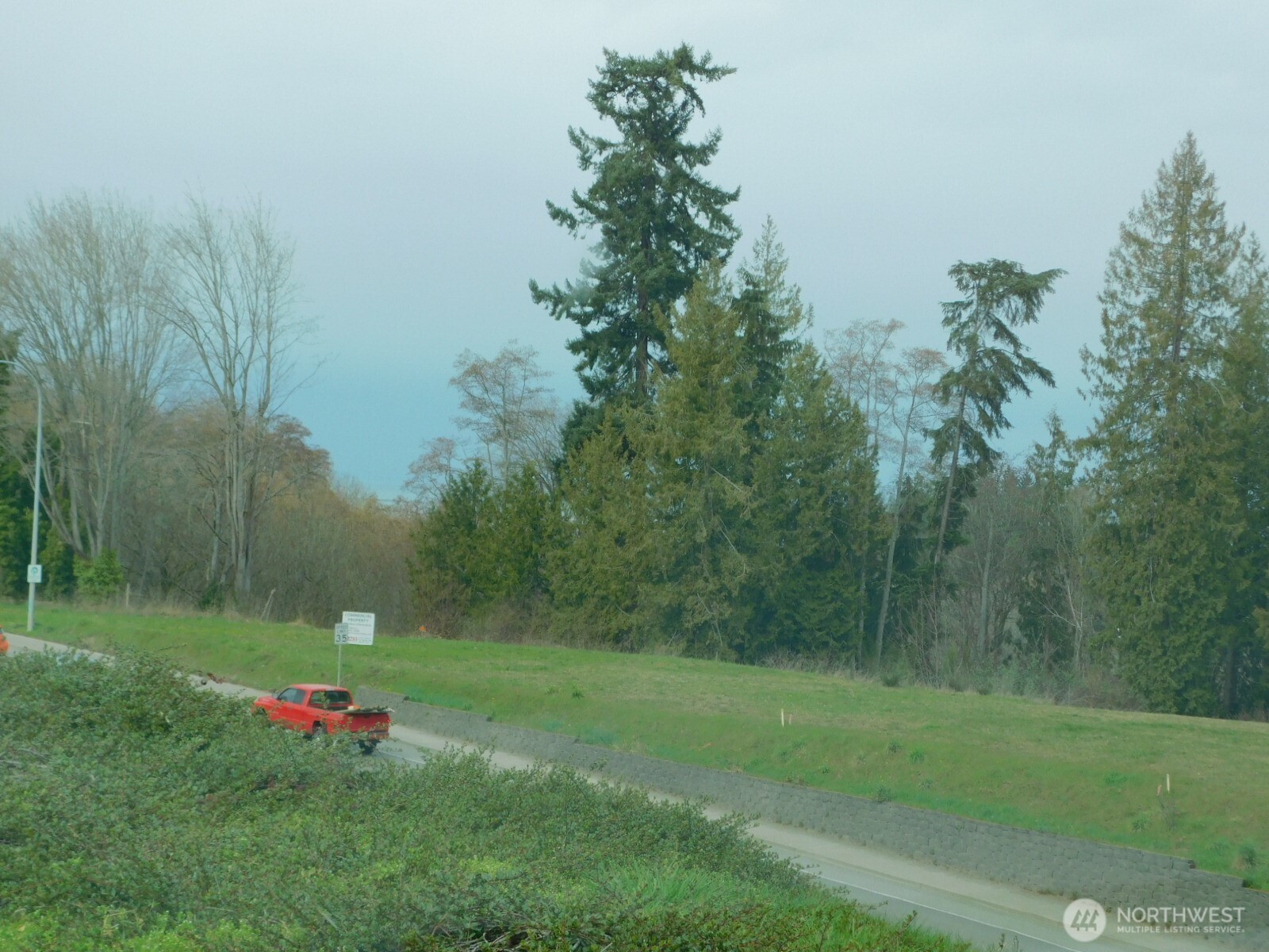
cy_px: 476
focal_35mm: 66
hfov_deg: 29.4
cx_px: 634
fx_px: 2420
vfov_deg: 22.3
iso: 125
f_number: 4.2
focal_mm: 11.7
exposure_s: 1/400
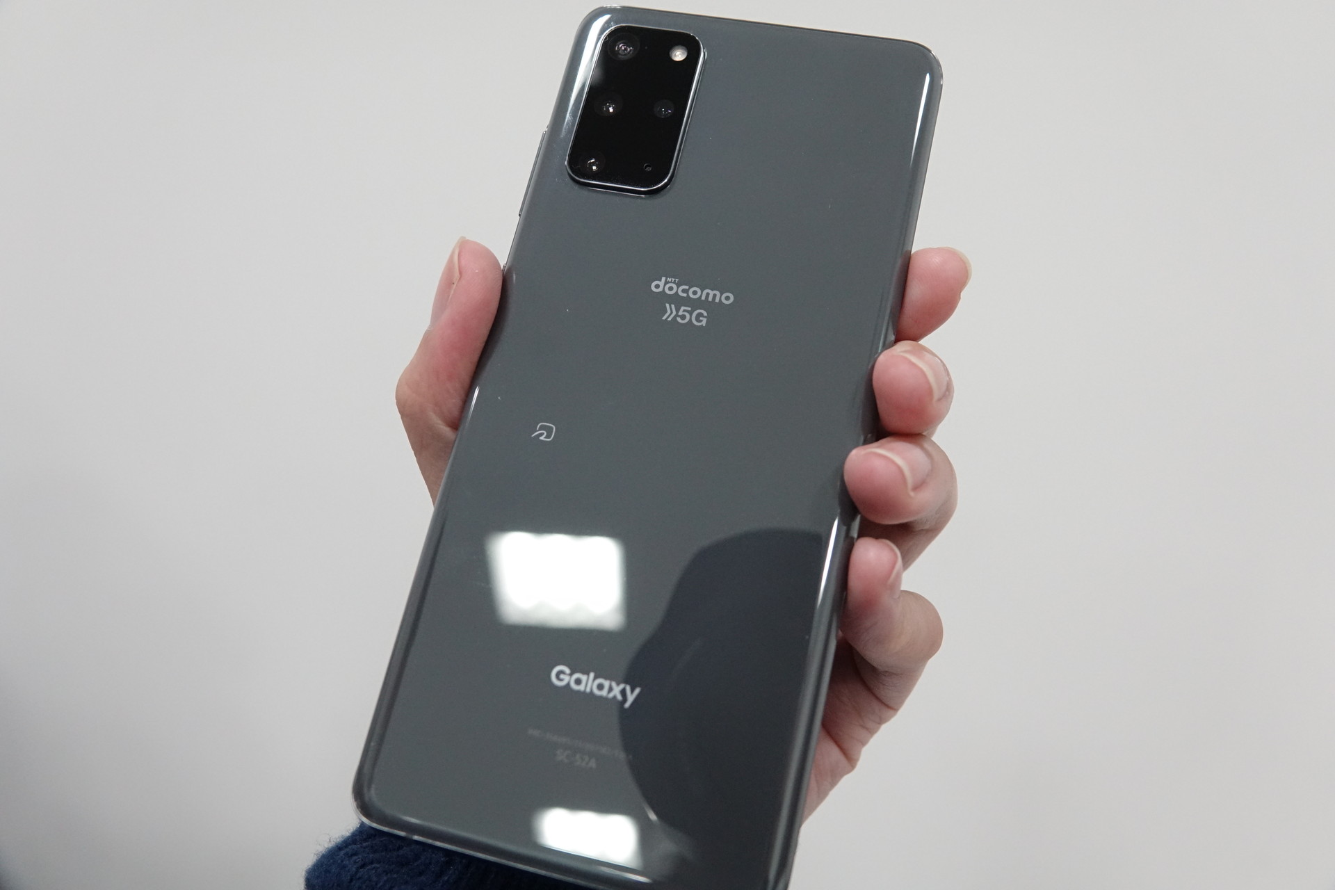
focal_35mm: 28
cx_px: 668
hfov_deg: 65.5
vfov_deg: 46.4
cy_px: 445
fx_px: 1038
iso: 1250
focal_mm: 10.18
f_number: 2.8
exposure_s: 1/500
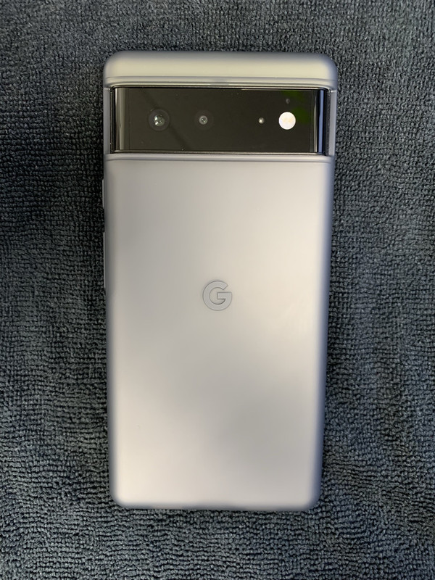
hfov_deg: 53.1
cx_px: 218
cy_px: 290
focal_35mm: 26
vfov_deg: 67.3
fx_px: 436
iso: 400
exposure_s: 1/30
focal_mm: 4.25
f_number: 1.8
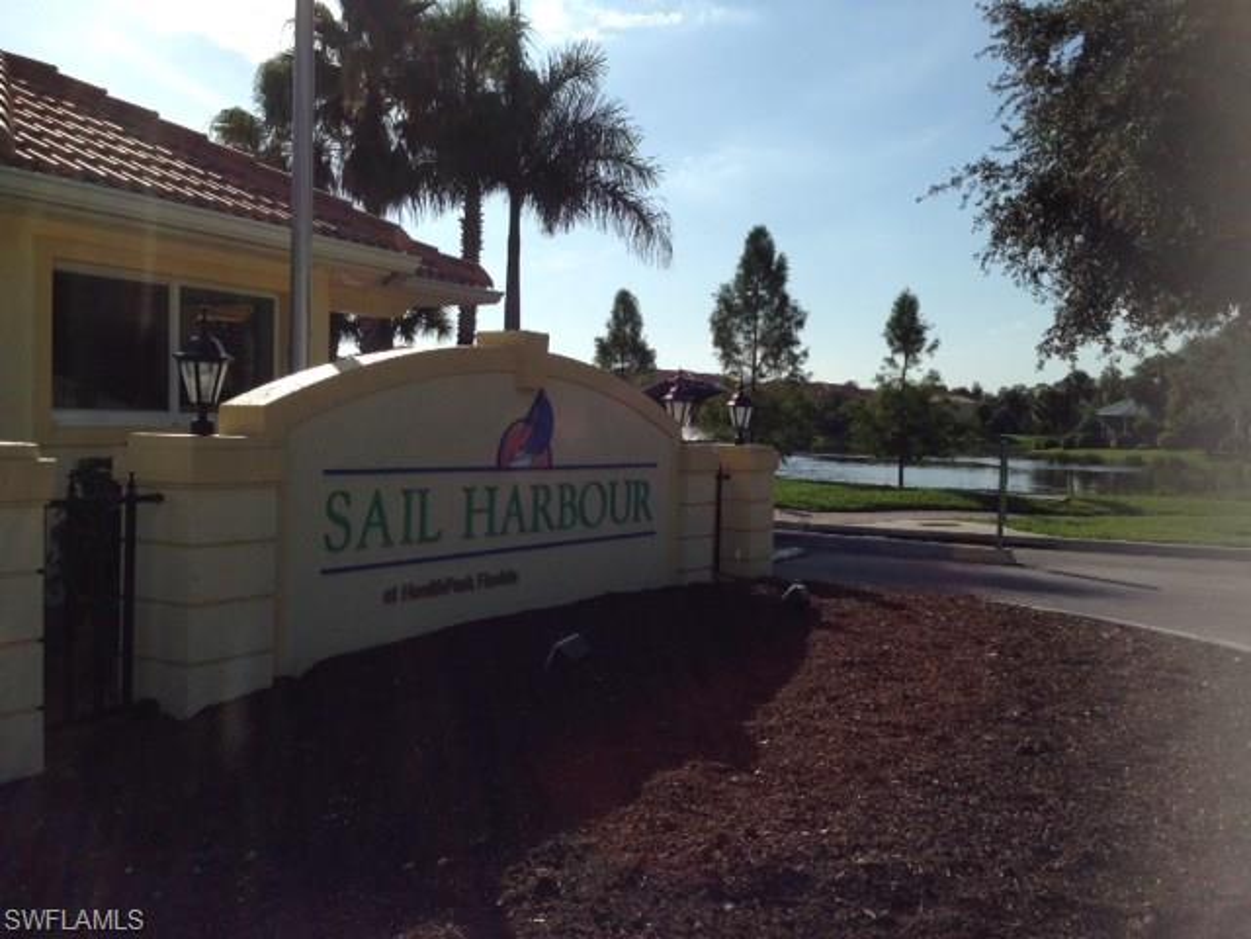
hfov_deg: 55.4
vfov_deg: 42.9
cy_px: 470
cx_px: 626
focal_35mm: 33
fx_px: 1193
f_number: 2.4
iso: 50
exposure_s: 1/3012
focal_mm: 4.12
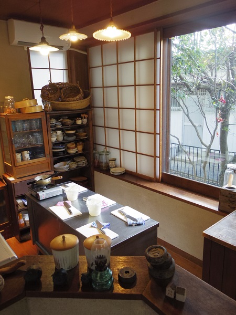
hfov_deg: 51.4
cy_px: 158
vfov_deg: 65.3
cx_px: 118
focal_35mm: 27
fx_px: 245
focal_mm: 5
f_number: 2.8
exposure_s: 1/50
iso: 500
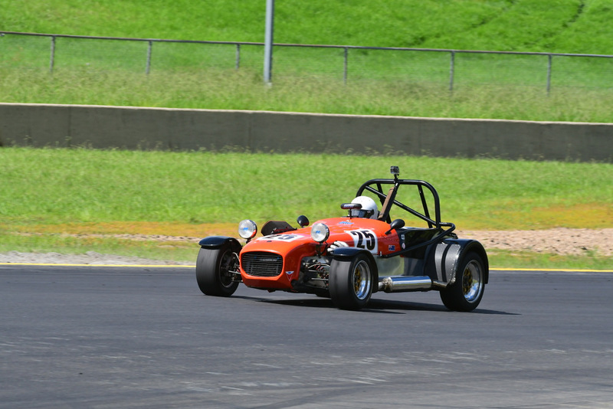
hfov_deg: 4.9
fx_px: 7154
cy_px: 204
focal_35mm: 420
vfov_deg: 3.3
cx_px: 306
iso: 500
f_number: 11
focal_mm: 280
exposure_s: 1/640
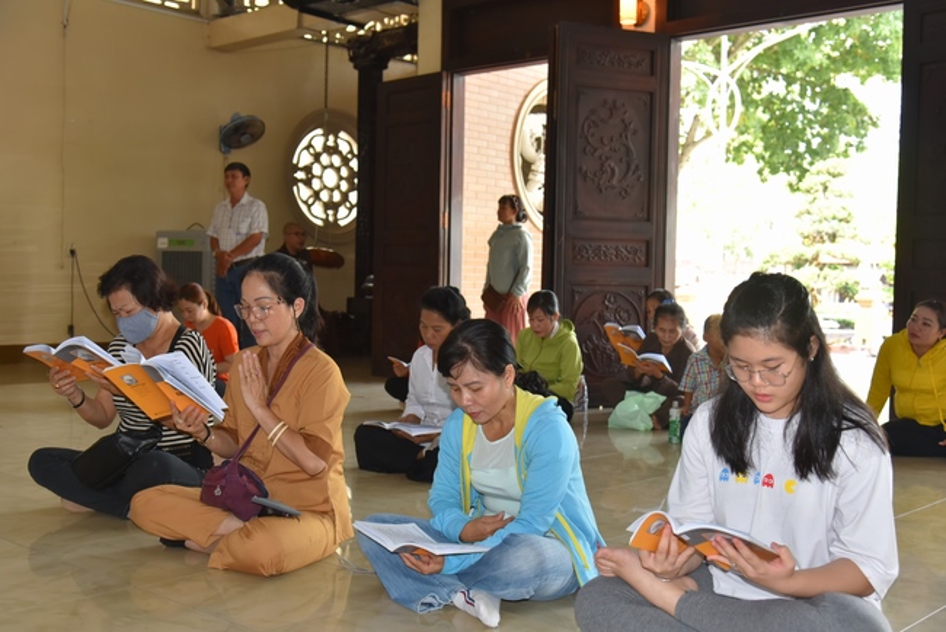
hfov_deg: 48.4
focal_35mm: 40
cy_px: 316
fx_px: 1052
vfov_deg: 33.4
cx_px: 473
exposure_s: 1/125
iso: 640
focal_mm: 40
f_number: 4.5
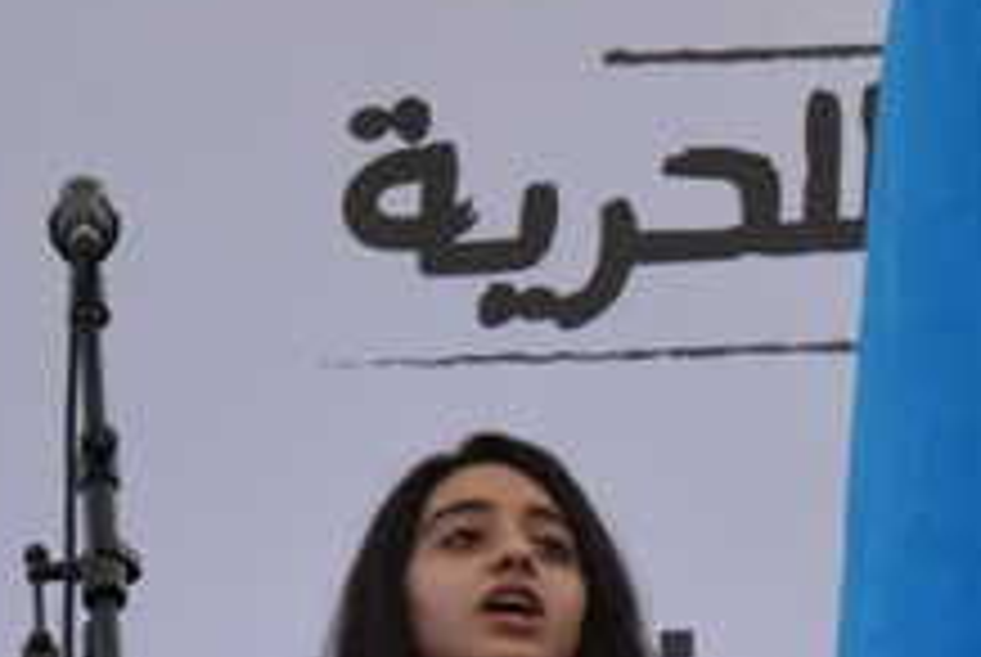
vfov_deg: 5.1
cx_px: 868
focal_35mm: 272
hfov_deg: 7.5
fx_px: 7422
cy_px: 142
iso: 2500
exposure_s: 1/1000
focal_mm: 58
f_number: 16
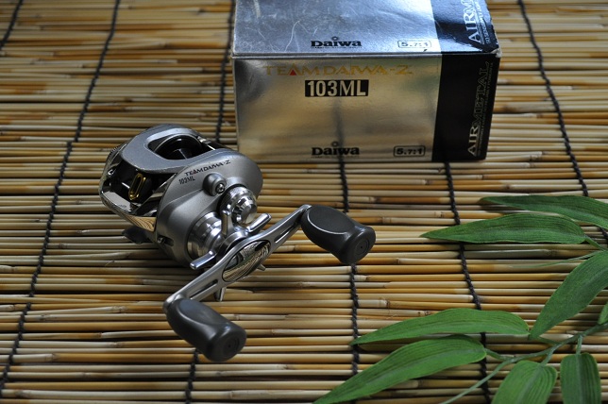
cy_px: 202
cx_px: 304
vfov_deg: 23.7
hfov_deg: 35.1
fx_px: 962
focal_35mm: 57
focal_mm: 38
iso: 800
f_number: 5
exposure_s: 1/50
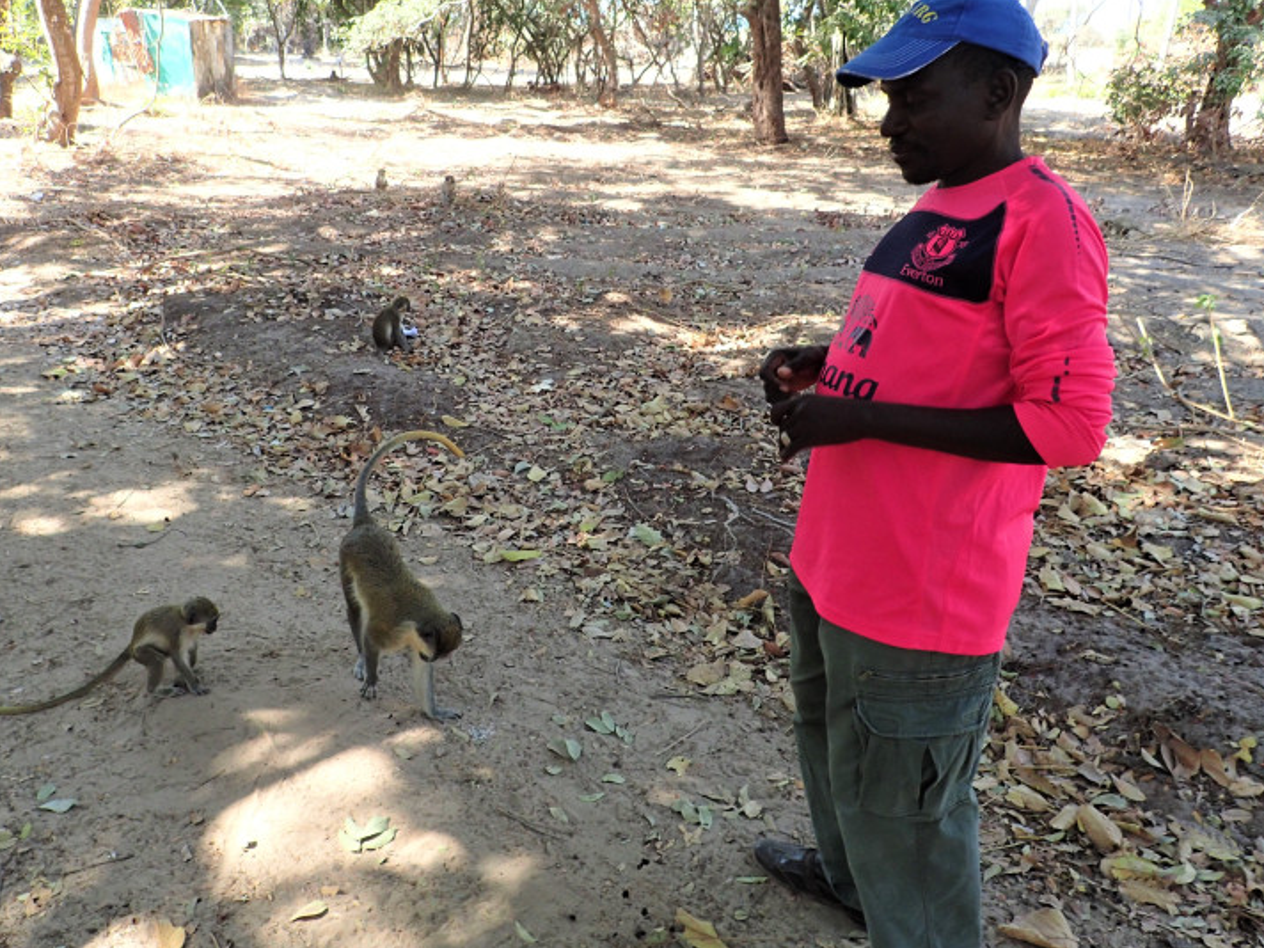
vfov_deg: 53.1
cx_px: 612
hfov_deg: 67.3
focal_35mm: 26
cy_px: 475
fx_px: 949
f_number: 2.8
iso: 100
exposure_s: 1/160
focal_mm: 4.5
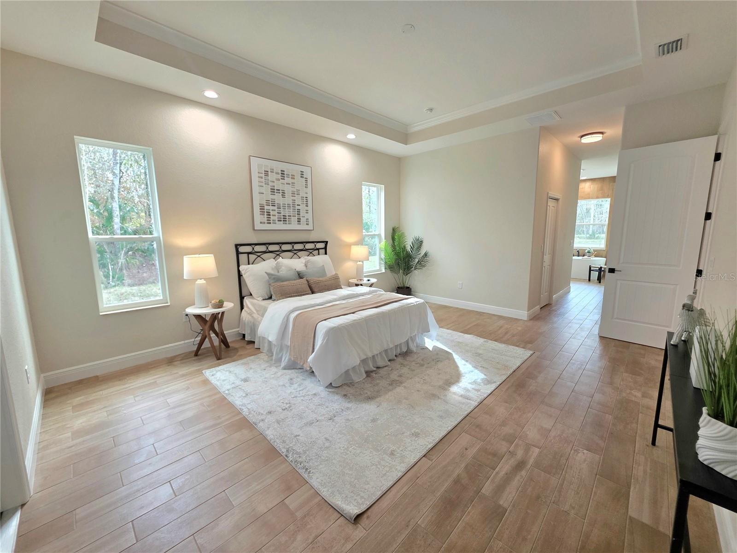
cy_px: 276
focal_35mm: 13
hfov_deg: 106.2
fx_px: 277
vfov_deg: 89.9
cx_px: 368
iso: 125
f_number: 1.9
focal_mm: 2.2
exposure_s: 1/120
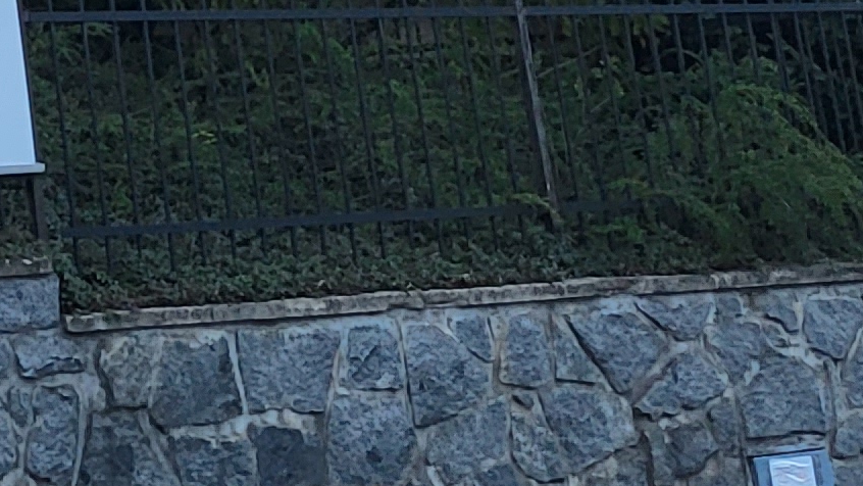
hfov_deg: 14.6
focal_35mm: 134
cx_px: -540
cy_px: -811
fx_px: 3067
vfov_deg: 8.1
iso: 50
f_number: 1.8
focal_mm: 5.4
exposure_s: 1/100
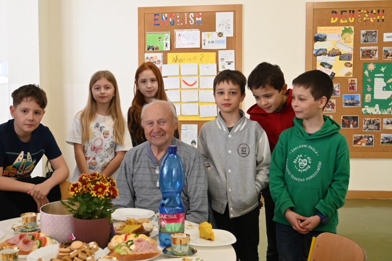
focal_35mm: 43
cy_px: 122
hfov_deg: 45.1
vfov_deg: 31.2
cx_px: 148
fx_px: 468
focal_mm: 22.5
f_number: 4
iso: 1800
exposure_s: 1/125
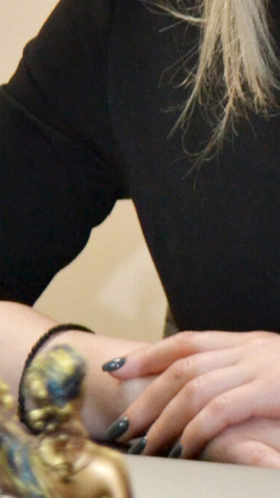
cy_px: 57
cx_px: 415
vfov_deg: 10.0
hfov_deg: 5.6
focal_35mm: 215
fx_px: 2839
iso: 800
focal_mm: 36
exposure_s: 1/60
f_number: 5
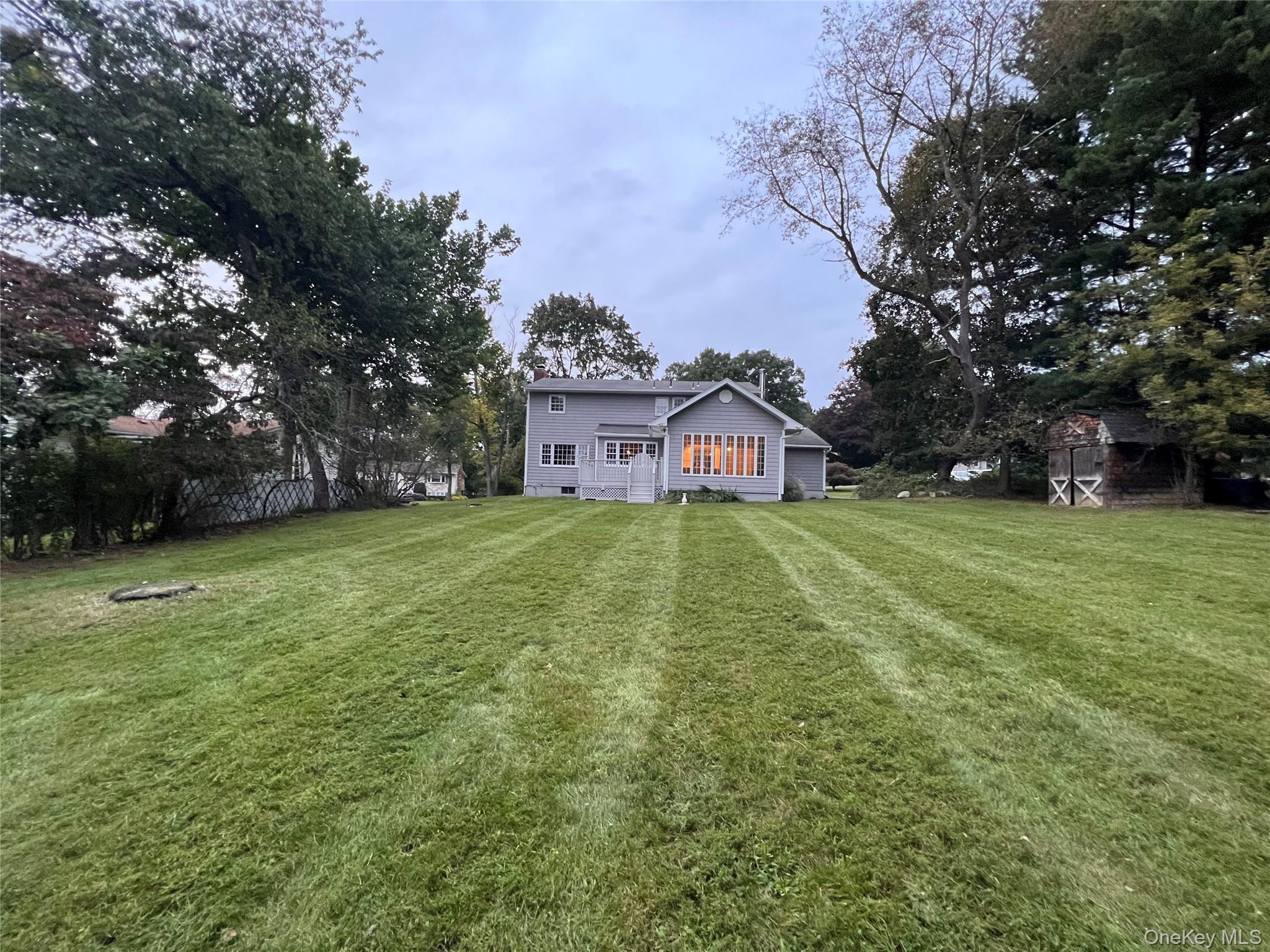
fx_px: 477
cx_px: 635
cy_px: 476
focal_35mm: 13
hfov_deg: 106.2
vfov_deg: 89.9
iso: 400
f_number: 1.8
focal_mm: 1.57
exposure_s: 1/60
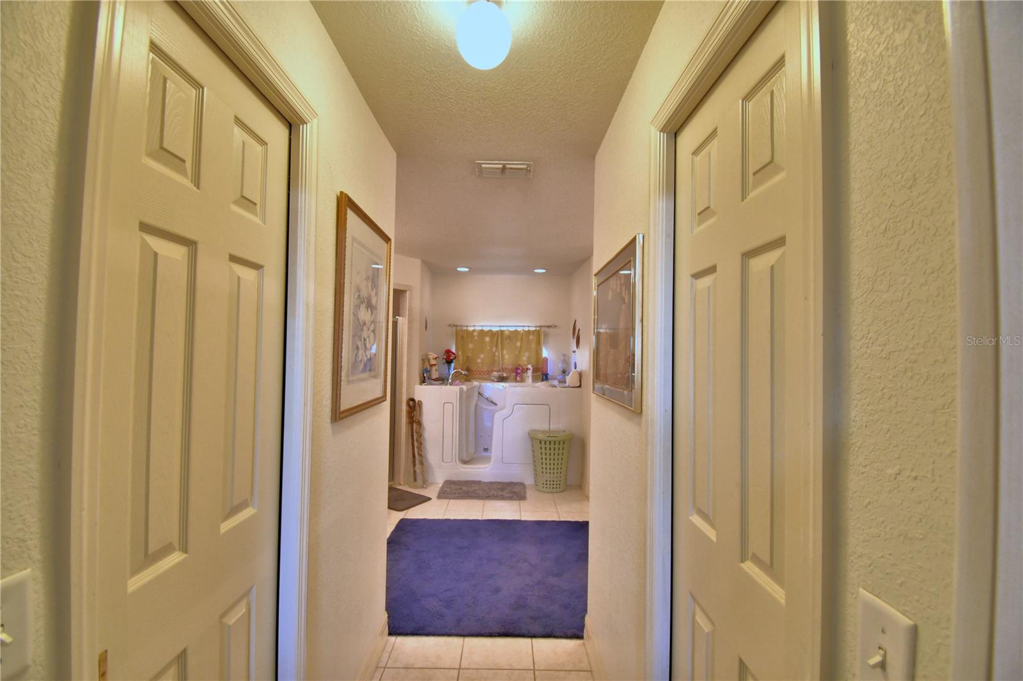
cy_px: 340
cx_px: 512
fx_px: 426
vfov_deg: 77.3
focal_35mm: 15
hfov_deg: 100.4
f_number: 4.5
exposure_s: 1/30
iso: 400
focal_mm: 10
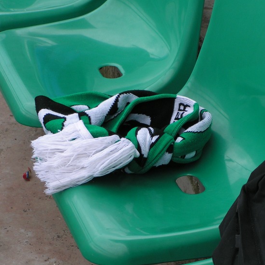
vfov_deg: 11.9
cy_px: 121
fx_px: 1273
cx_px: 131
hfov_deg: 11.9
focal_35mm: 147
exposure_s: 1/200
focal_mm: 17.4
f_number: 5
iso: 50
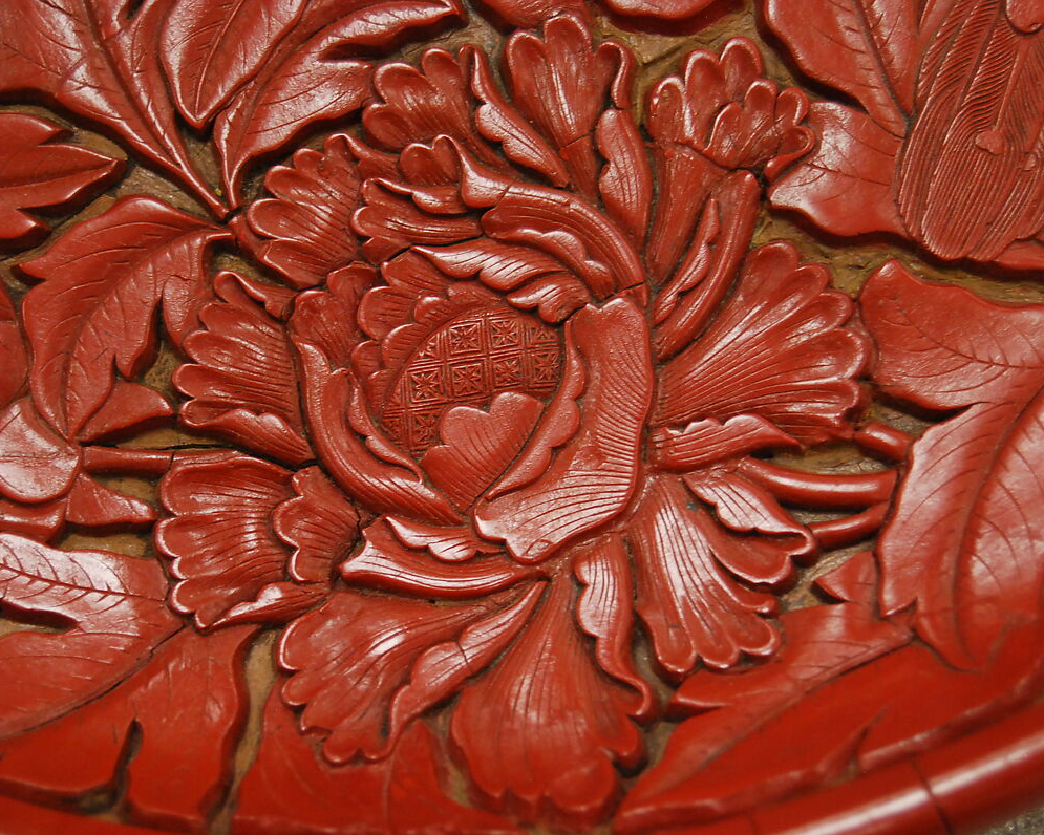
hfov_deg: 20.5
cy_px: 415
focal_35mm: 94
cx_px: 534
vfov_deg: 16.4
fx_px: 2891
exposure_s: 1/30
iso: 1000
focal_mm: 55
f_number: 5.6
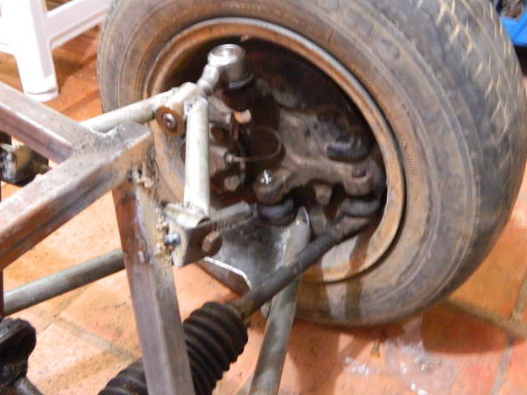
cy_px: 200
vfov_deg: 34.4
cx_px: 261
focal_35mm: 42
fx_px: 640
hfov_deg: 44.8
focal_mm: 7.3
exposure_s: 1/2
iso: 800
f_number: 3.5
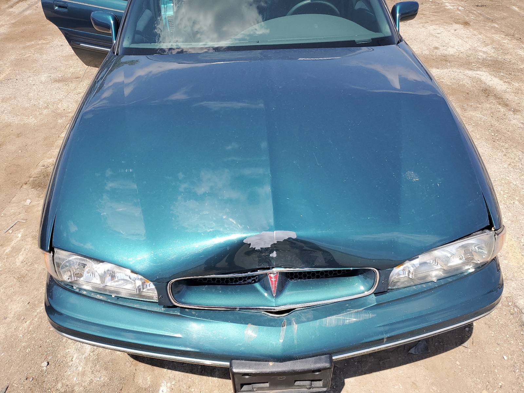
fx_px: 394
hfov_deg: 67.3
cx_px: 262
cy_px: 196
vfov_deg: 53.1
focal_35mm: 26
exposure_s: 1/2500
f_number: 1.5
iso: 50
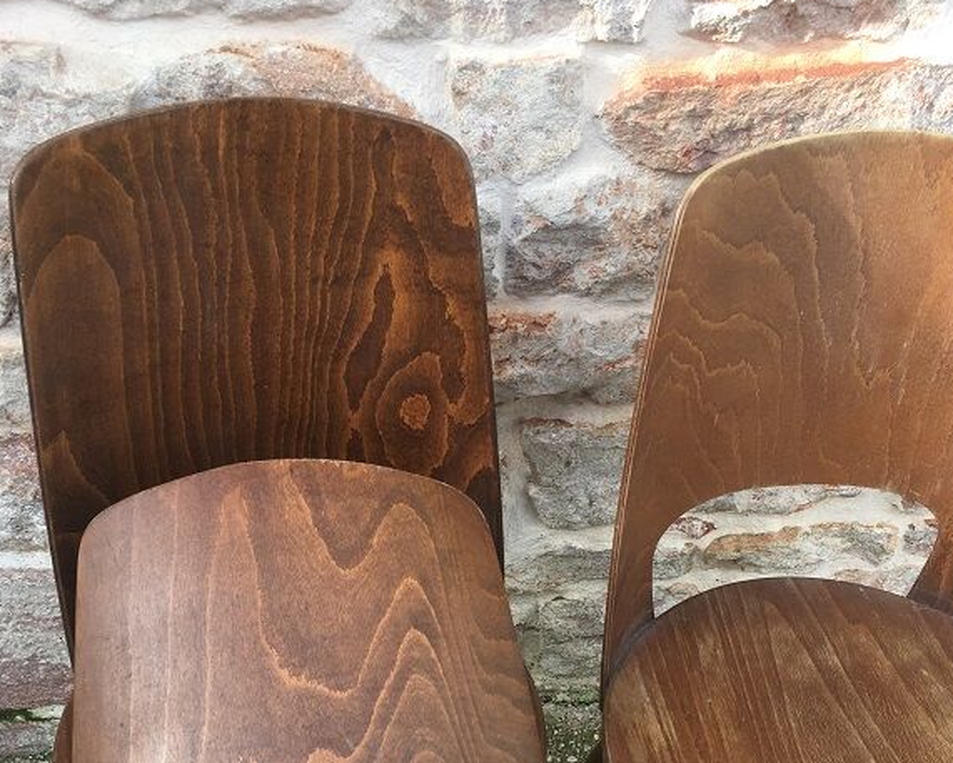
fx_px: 1128
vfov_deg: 35.7
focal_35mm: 40
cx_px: 468
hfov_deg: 45.8
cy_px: 649
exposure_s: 1/255
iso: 25
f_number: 2.2
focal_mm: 4.15
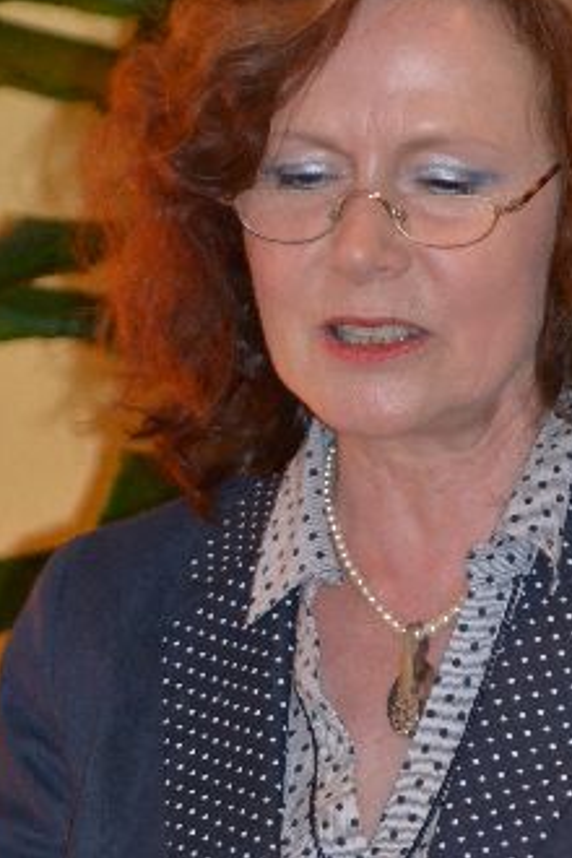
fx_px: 12009
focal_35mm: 504
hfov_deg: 2.7
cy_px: 476
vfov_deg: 4.1
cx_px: 408
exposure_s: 1/60
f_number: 6
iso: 3200
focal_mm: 185
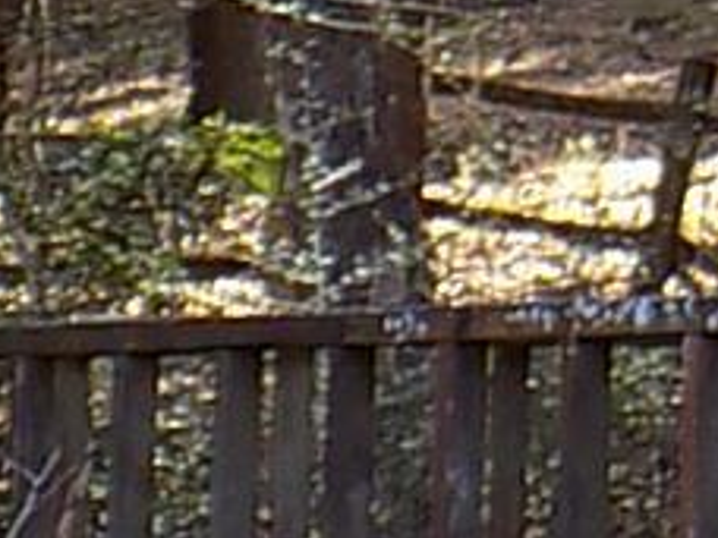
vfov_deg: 3.6
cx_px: 2204
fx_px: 8587
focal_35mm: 414
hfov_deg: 4.6
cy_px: -639
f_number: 4
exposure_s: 1/40
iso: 80
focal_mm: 10.5
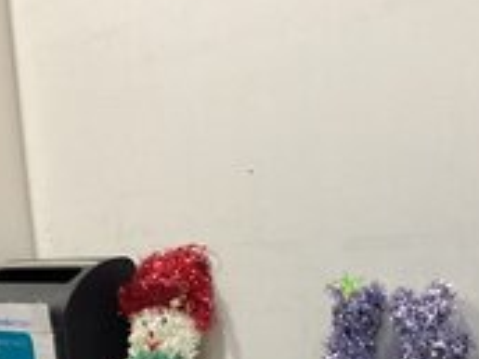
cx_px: 390
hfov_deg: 23.7
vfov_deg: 17.4
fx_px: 1121
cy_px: 426
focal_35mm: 81
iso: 320
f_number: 2.4
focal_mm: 3.3
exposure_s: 1/60
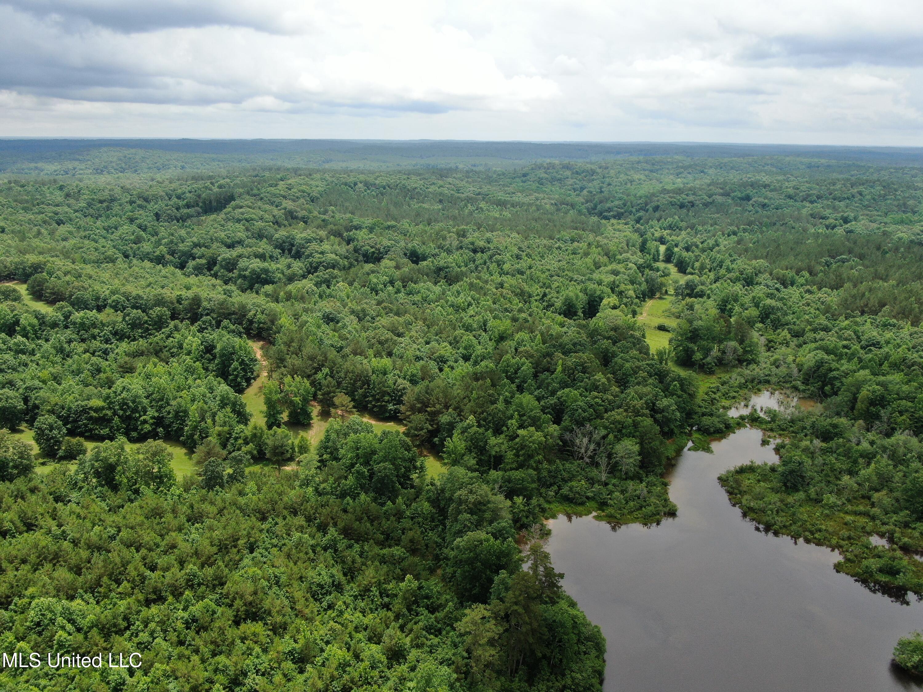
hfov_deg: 65.3
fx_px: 720
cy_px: 346
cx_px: 462
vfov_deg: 51.4
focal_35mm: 27
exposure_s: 1/800
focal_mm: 4.78
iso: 100
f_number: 2.9
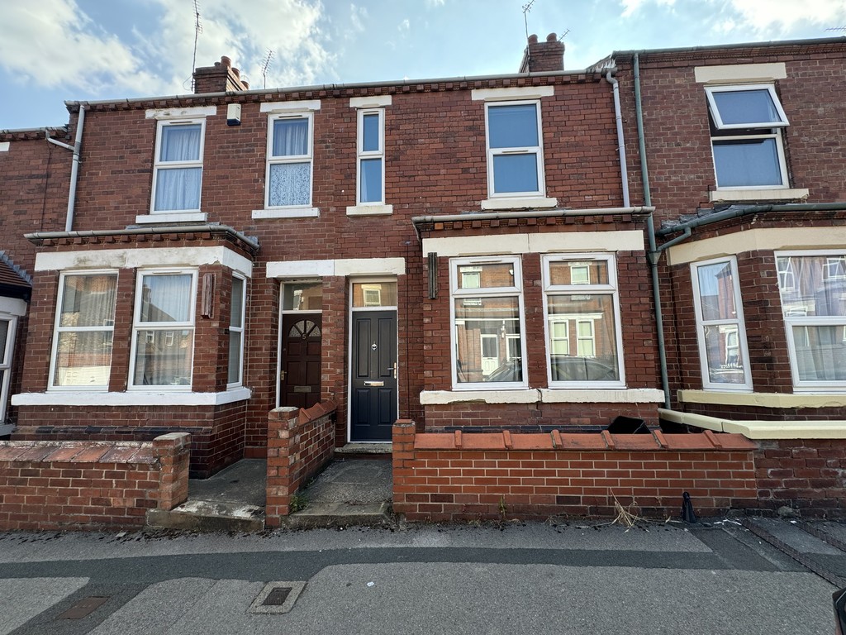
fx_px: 342
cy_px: 318
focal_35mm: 14
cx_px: 423
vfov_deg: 85.7
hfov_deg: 102.1
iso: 40
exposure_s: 1/390
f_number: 2.2
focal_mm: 2.22
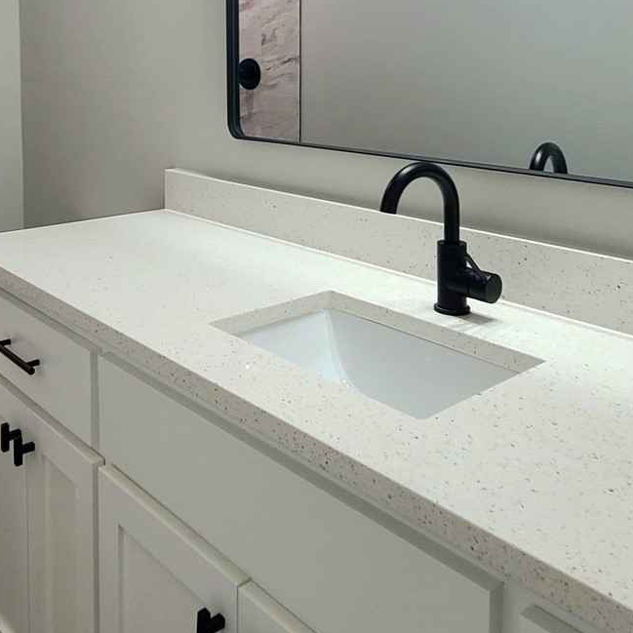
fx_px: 703
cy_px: 105
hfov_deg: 48.0
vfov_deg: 45.4
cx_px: 238
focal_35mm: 34
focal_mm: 2.2
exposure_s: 1/60.2
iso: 100
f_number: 2.2
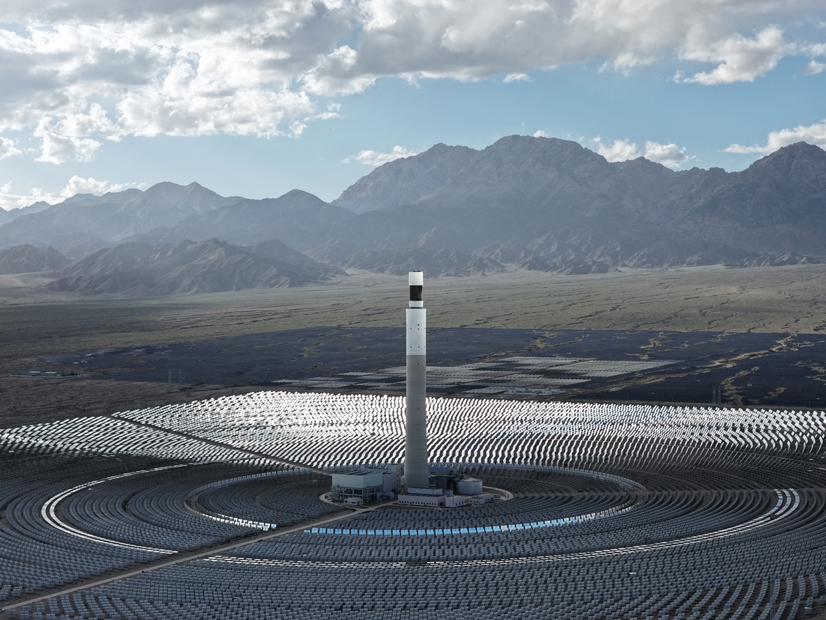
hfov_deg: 27.8
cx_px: 413
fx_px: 1670
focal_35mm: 70
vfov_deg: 21.0
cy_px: 310
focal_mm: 19.35
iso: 200
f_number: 2.8
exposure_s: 1/1600
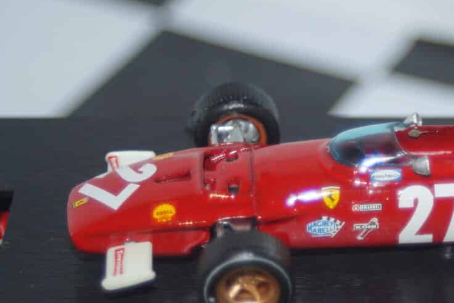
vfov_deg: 8.2
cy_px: 219
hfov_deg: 12.2
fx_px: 2106
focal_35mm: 167
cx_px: 411
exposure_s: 1/100
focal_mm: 60
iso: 200
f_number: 5.6
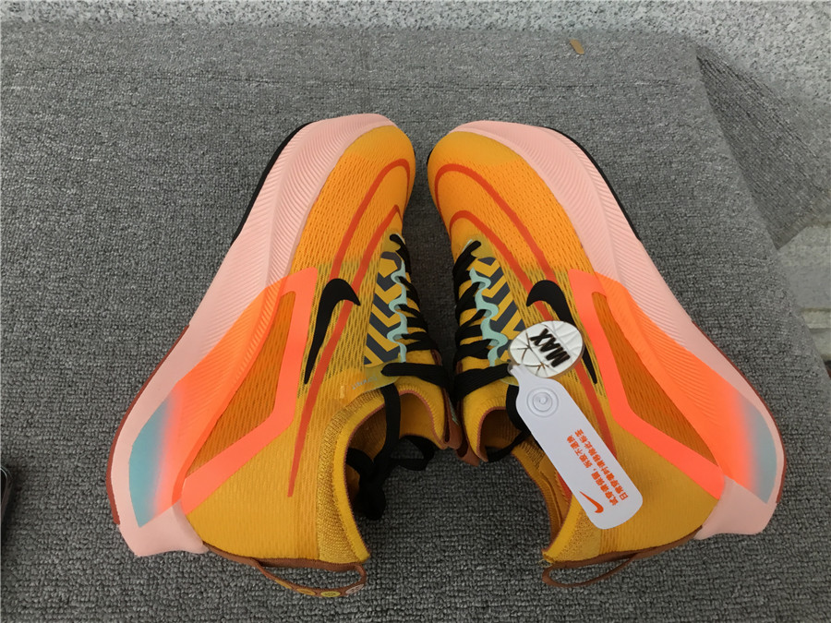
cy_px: 312
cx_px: 416
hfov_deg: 58.4
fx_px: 744
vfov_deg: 45.4
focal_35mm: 31
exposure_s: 1/33
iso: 25
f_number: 2.4
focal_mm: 3.3
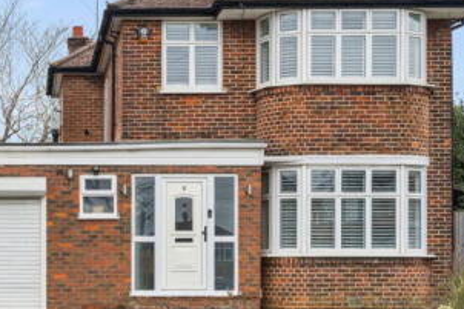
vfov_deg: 17.9
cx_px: 31
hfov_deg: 25.7
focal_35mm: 76
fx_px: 979
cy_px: 167
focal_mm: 35
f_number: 11
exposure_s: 1/80
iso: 640
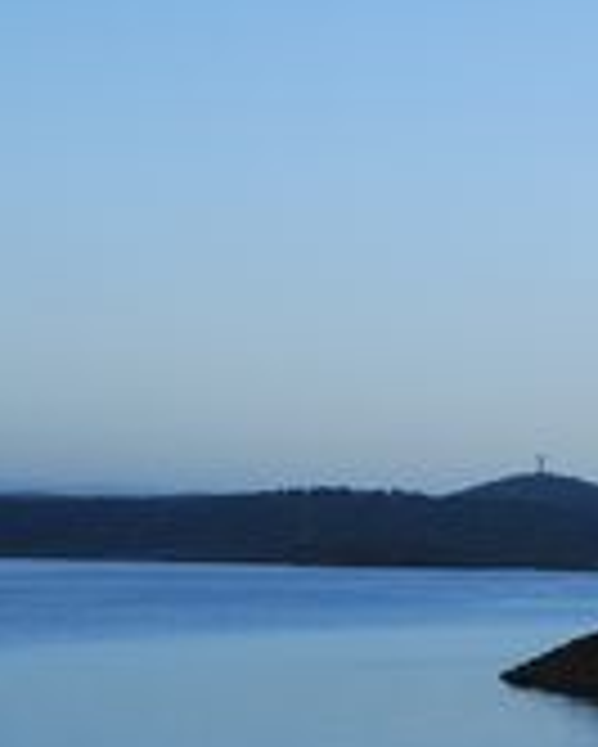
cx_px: 1081
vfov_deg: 14.5
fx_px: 2895
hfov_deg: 11.0
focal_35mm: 131
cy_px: 670
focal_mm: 26
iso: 100
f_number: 6.3
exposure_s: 1/160
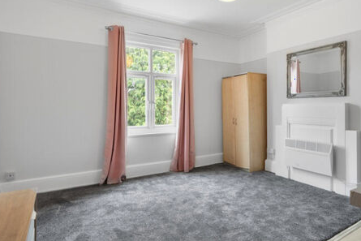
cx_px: 213
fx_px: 221
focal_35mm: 22
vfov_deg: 57.2
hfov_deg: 77.8
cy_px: 114
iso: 250
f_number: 16
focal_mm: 14
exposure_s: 6
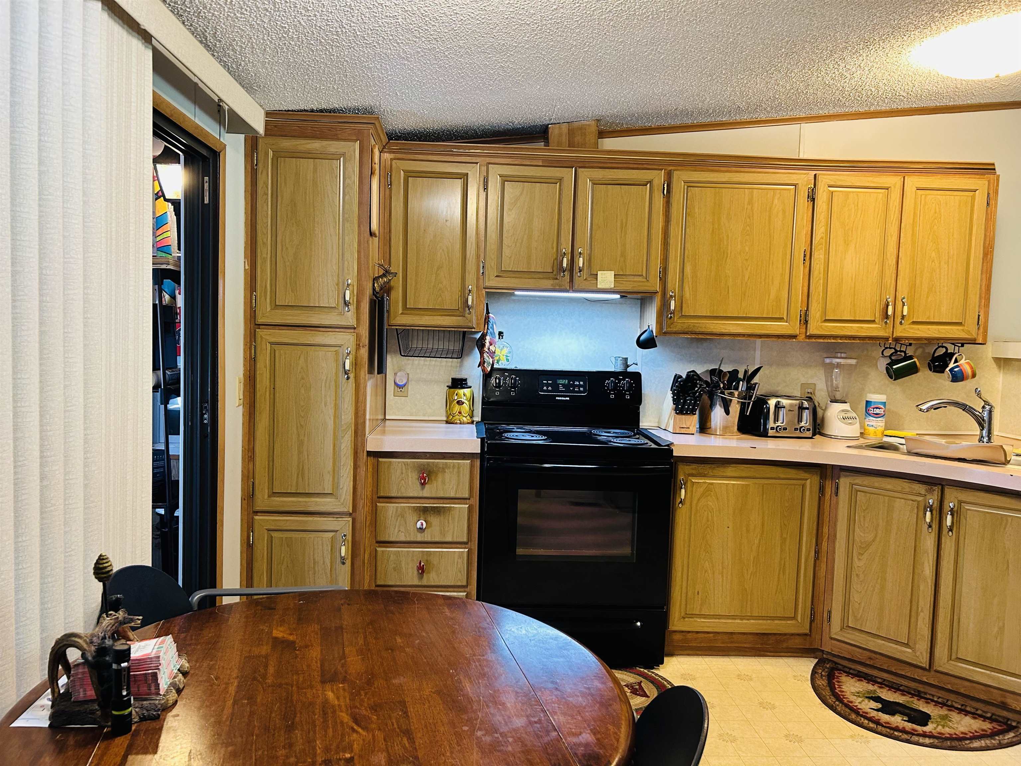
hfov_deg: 67.3
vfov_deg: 53.1
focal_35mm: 26
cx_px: 510
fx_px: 767
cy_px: 383
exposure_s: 1/60
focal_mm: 5.7
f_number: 1.5
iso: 200
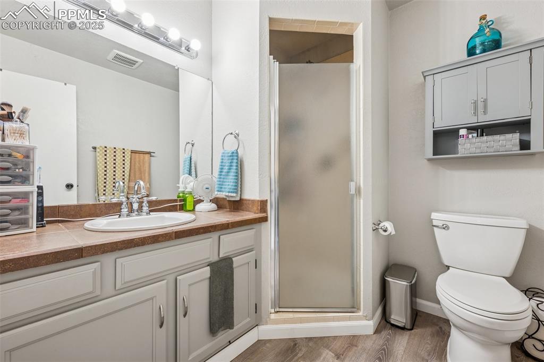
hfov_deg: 100.4
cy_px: 181
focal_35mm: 15
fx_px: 227
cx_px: 272
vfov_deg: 77.3
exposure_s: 1/1.25
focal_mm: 15
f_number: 11
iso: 100
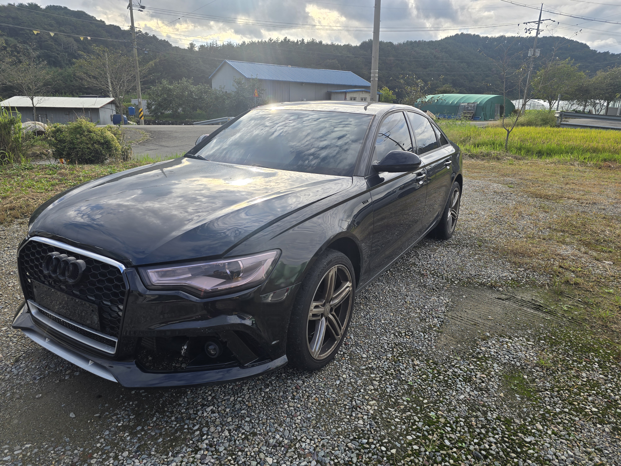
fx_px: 413
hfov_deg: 73.9
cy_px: 233
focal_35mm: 23
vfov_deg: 58.9
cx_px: 310
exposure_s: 1/458
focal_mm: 6.3
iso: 12
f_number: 1.7
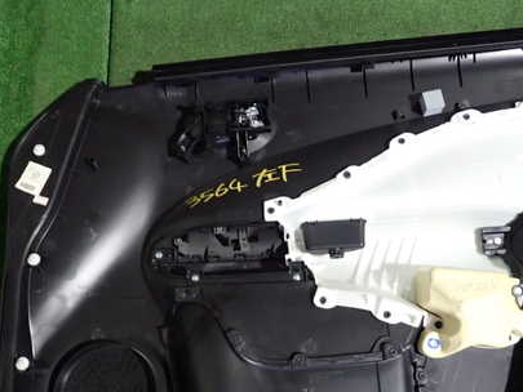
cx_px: 282
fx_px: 559
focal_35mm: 37
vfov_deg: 38.3
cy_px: 259
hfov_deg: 50.1
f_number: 2
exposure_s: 1/30
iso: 640
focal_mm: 4.5
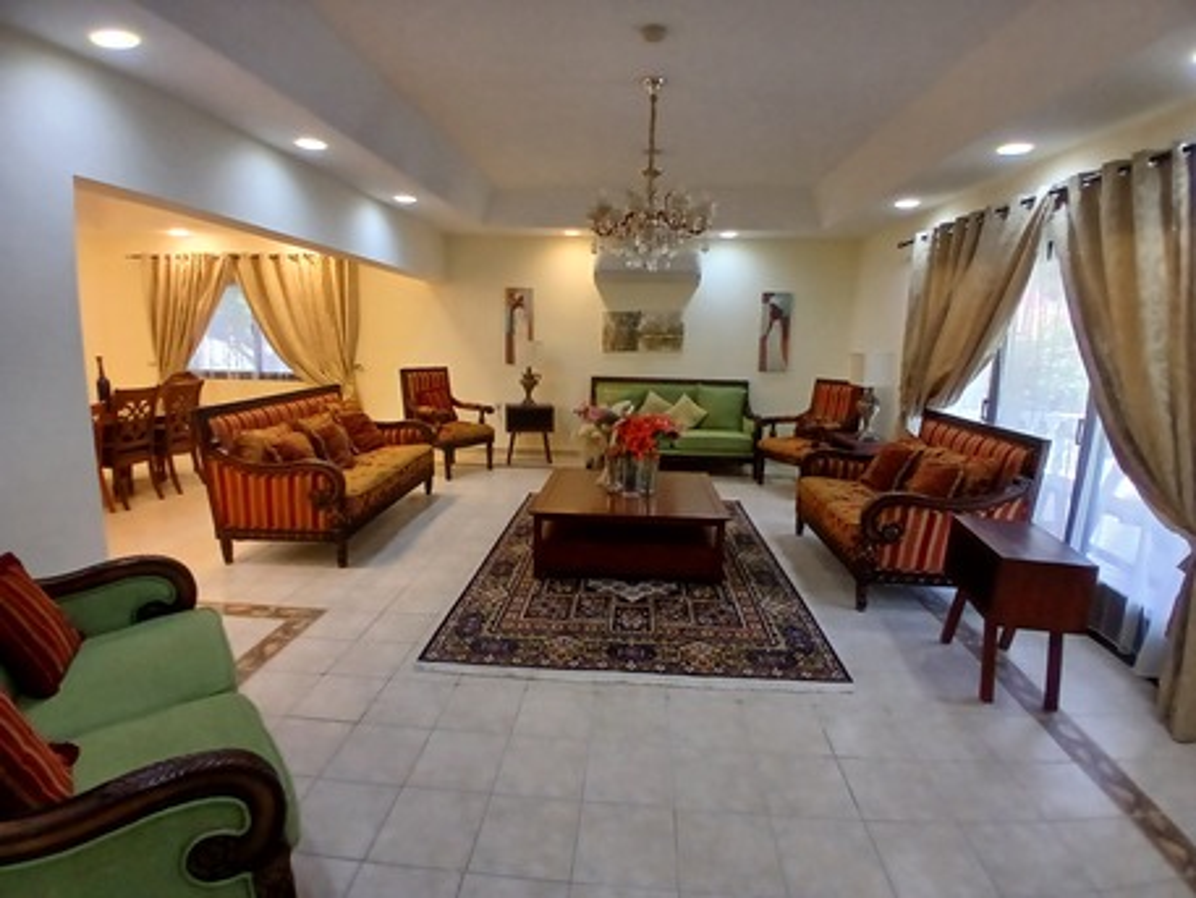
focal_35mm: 17
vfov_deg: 74.8
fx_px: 588
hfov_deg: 91.0
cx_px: 598
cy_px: 449
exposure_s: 1/33.3
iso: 160
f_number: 2.2
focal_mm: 1.4
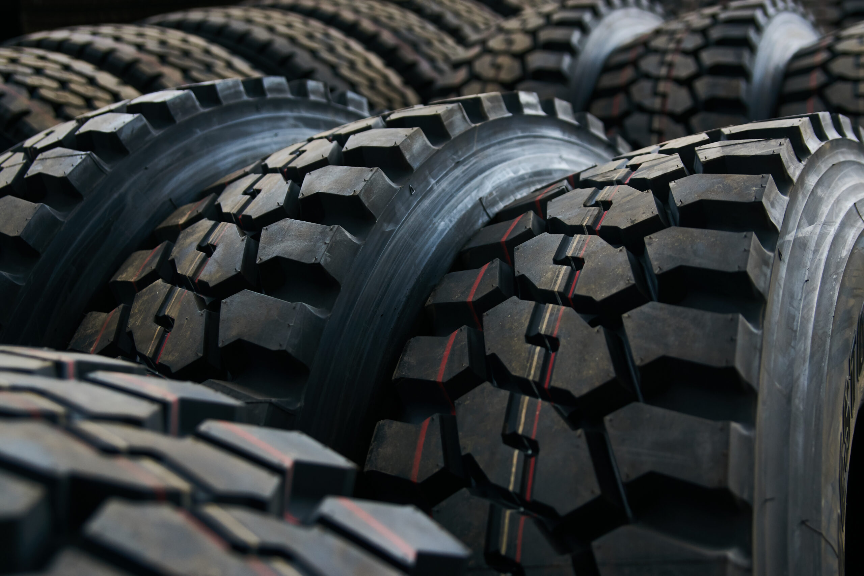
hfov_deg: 46.4
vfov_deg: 31.9
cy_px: 288
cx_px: 432
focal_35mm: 42
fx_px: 1008
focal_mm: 28
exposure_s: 1/80
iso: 200
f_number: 2.8
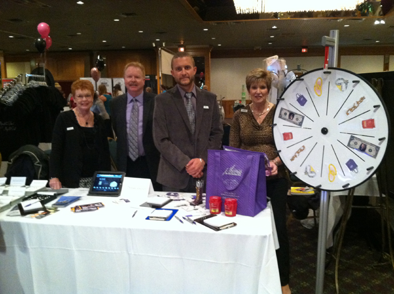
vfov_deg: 40.6
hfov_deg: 52.7
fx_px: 398
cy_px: 147
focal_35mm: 35
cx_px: 197
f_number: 2.8
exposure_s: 1/15
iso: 640
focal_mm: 3.85
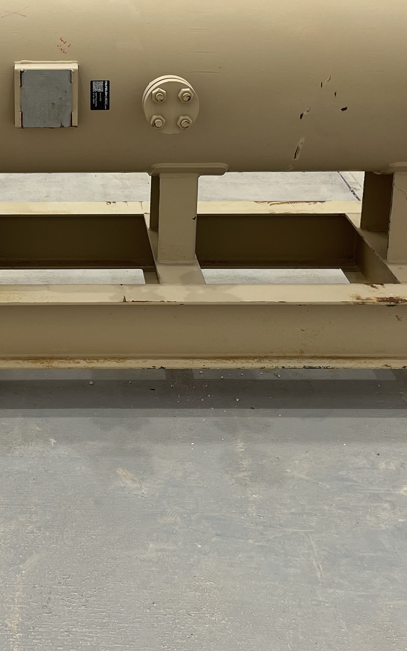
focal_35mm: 62
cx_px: 42
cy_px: 203
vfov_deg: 32.6
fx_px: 1100
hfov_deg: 20.5
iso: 50
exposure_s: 1/120
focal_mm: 4.2
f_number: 1.6
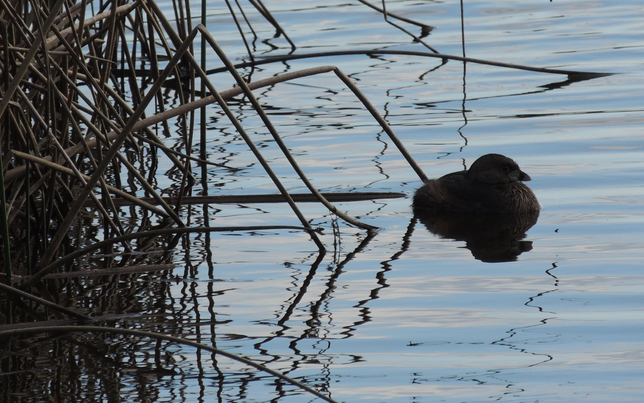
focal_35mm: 752
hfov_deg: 2.8
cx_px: 337
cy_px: 101
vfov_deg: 1.7
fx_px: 13198
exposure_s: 1/800
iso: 280
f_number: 4.9
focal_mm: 89.1
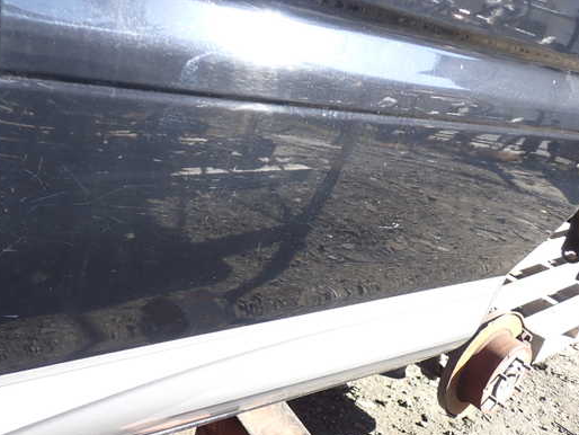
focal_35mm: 35
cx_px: 249
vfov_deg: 40.7
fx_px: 586
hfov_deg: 52.4
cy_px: 225
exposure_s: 1/30
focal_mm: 5.4
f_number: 6.3
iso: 100
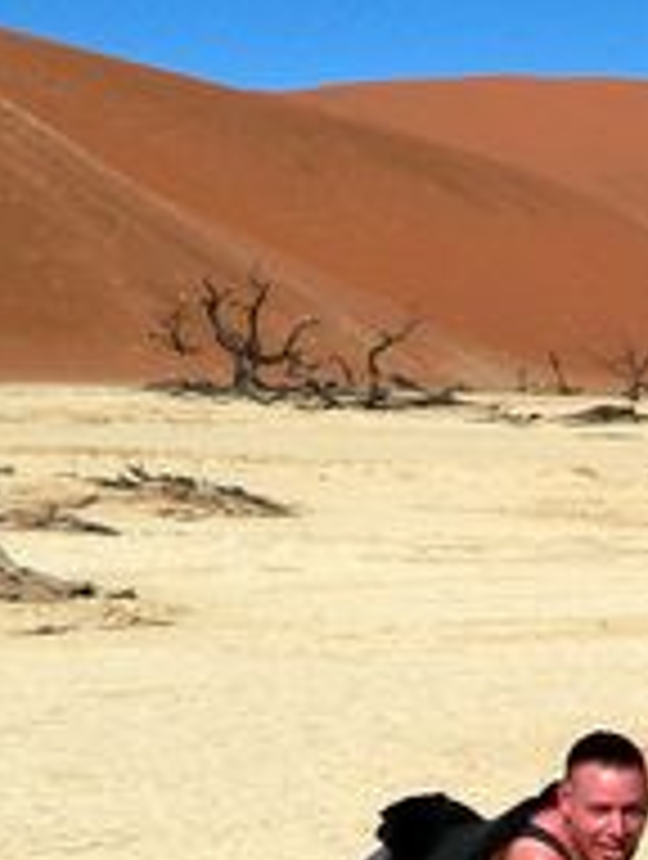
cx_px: 731
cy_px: 360
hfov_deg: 15.3
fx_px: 2338
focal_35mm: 94
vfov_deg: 20.8
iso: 80
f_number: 5.6
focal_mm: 6
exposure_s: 1/1000
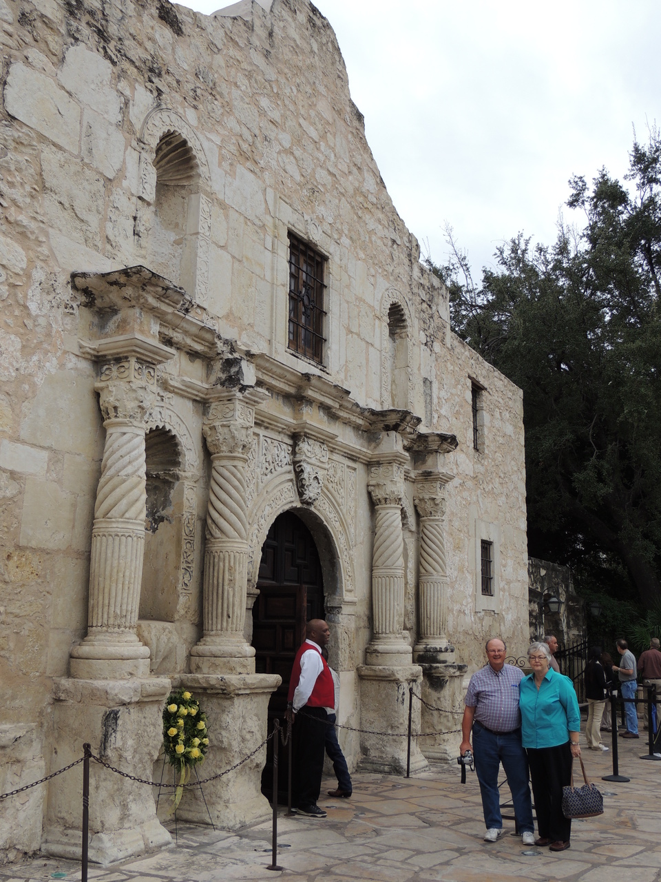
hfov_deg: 40.7
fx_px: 891
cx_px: 330
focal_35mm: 35
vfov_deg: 52.6
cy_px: 441
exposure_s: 1/160
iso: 100
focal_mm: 6.2
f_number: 3.3
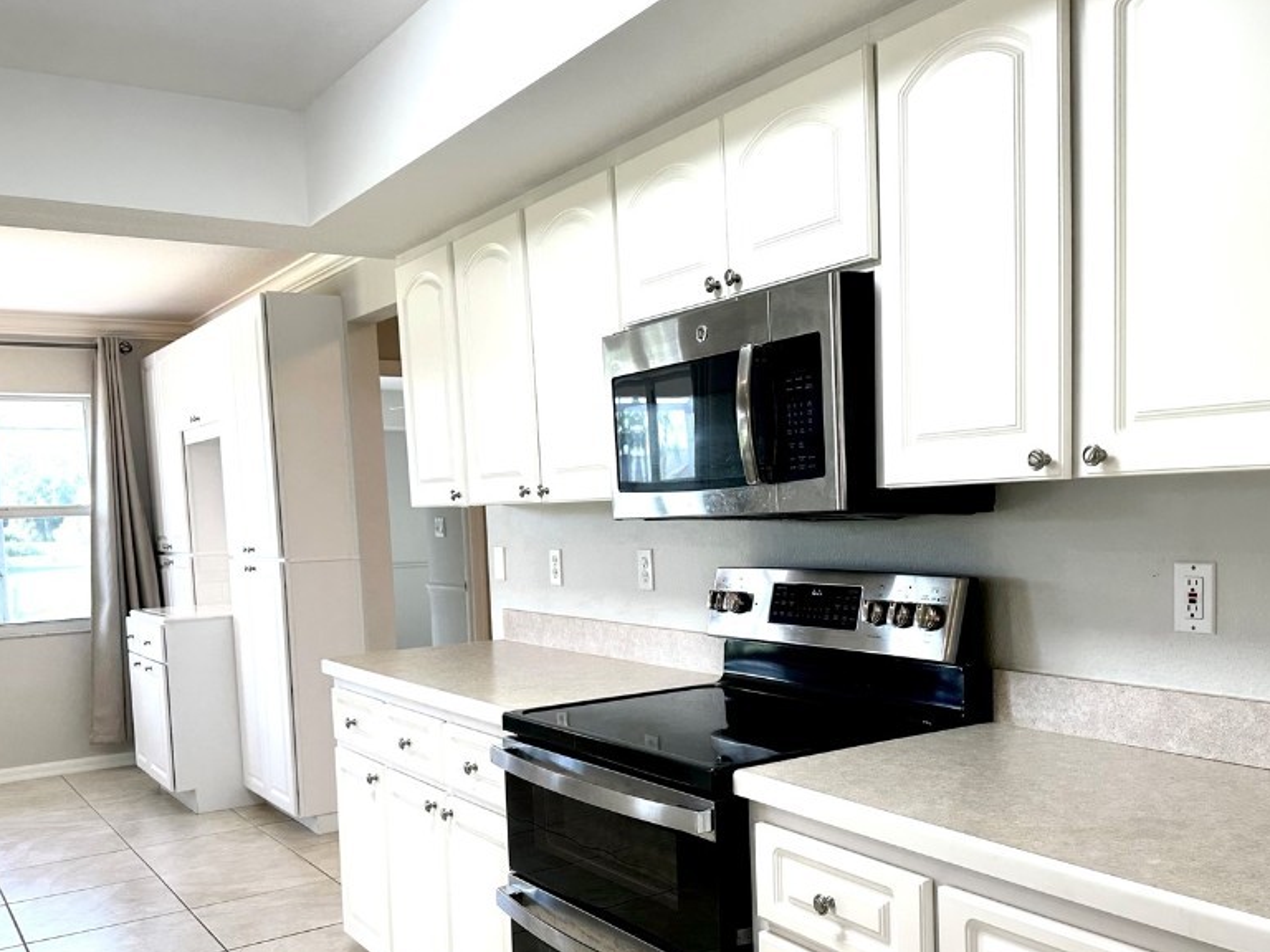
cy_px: 605
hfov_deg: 56.7
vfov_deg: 43.7
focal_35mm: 32
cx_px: 698
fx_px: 1174
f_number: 1.78
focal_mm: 6.86
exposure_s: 1/120
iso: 100
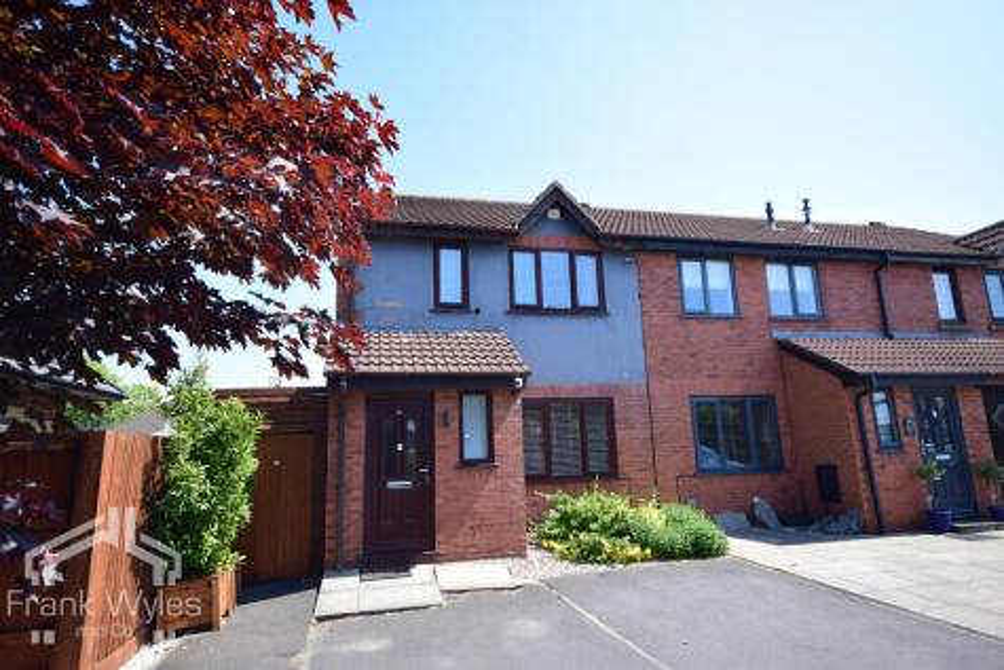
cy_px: 335
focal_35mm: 21
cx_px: 502
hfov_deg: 81.2
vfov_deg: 59.5
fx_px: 586
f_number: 9
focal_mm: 14
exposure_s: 1/500
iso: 400
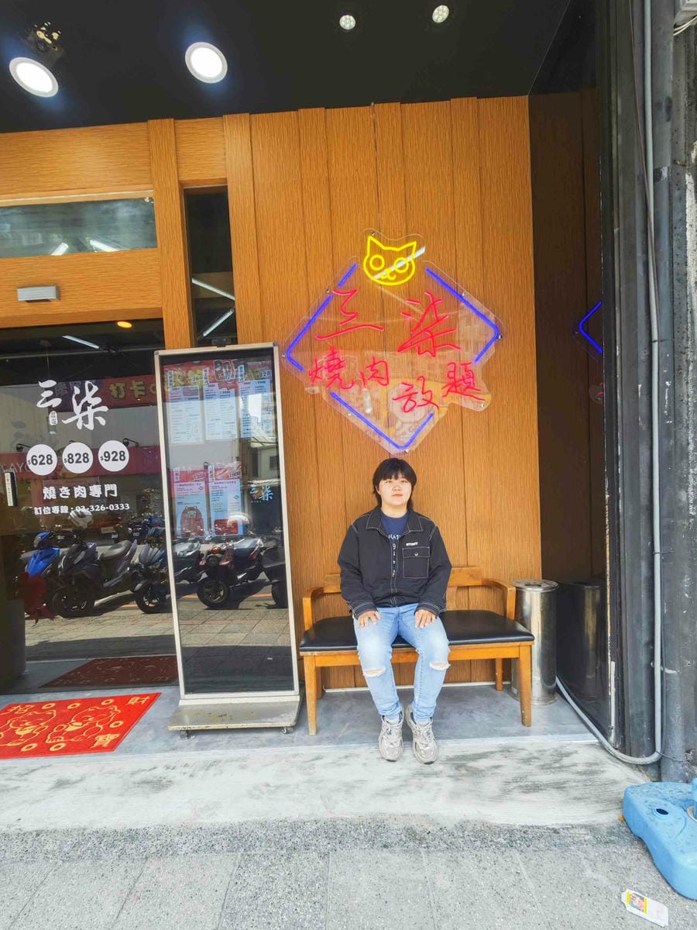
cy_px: 537
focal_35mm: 16
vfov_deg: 93.8
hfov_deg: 78.1
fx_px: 430
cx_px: 341
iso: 50
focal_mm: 2.03
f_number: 1.8
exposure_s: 1/202
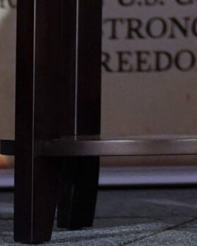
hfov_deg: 4.8
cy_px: -341
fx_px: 2281
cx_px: 552
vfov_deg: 5.9
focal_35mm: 313
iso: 4000
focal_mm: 45
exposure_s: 1/1000
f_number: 2.8
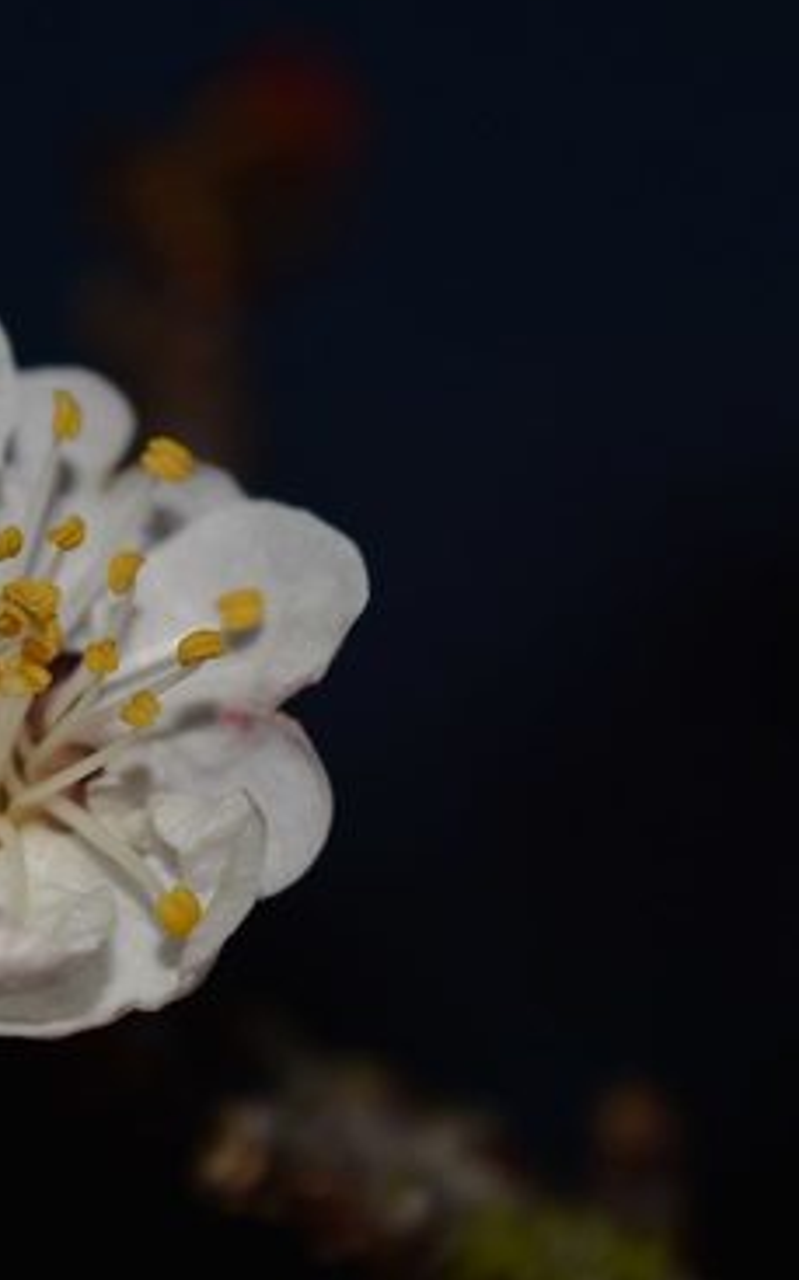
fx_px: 4535
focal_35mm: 130
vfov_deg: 16.1
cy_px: 642
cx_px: -73
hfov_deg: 10.0
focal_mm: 52
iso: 125
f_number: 5.6
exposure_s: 1/125
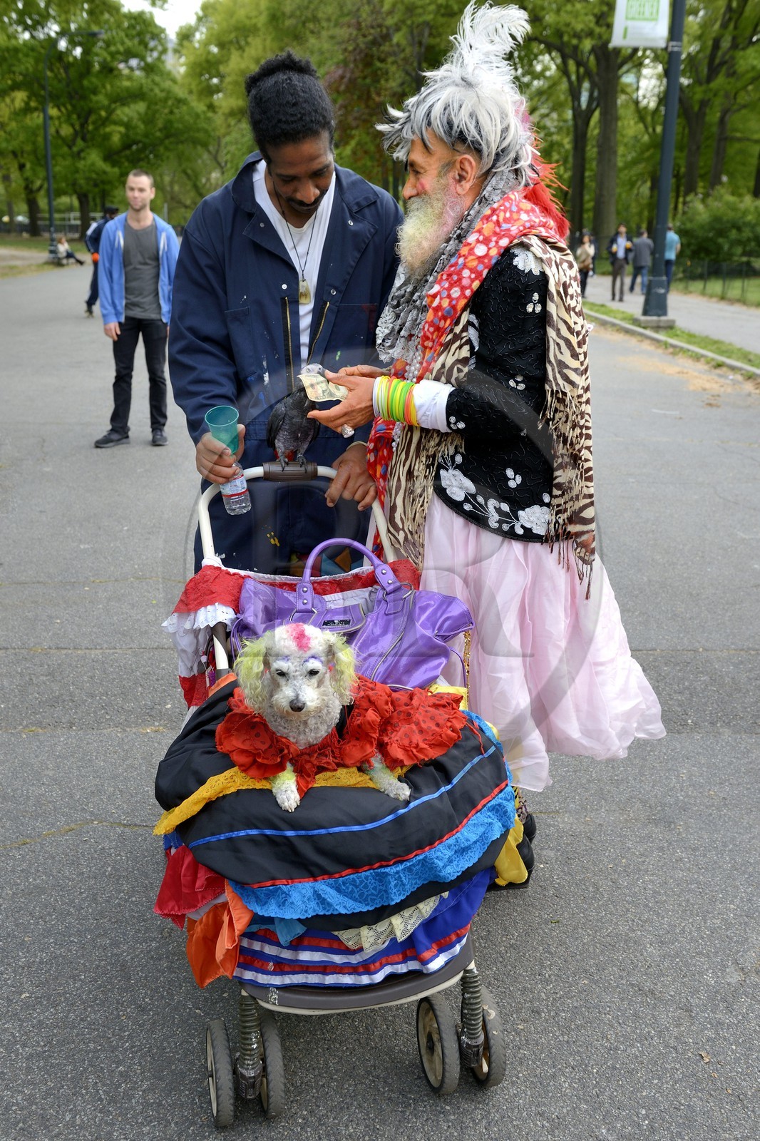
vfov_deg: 55.8
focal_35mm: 34
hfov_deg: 38.9
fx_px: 1077
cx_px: 380
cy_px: 570
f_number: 5.6
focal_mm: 34
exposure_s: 1/200
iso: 400
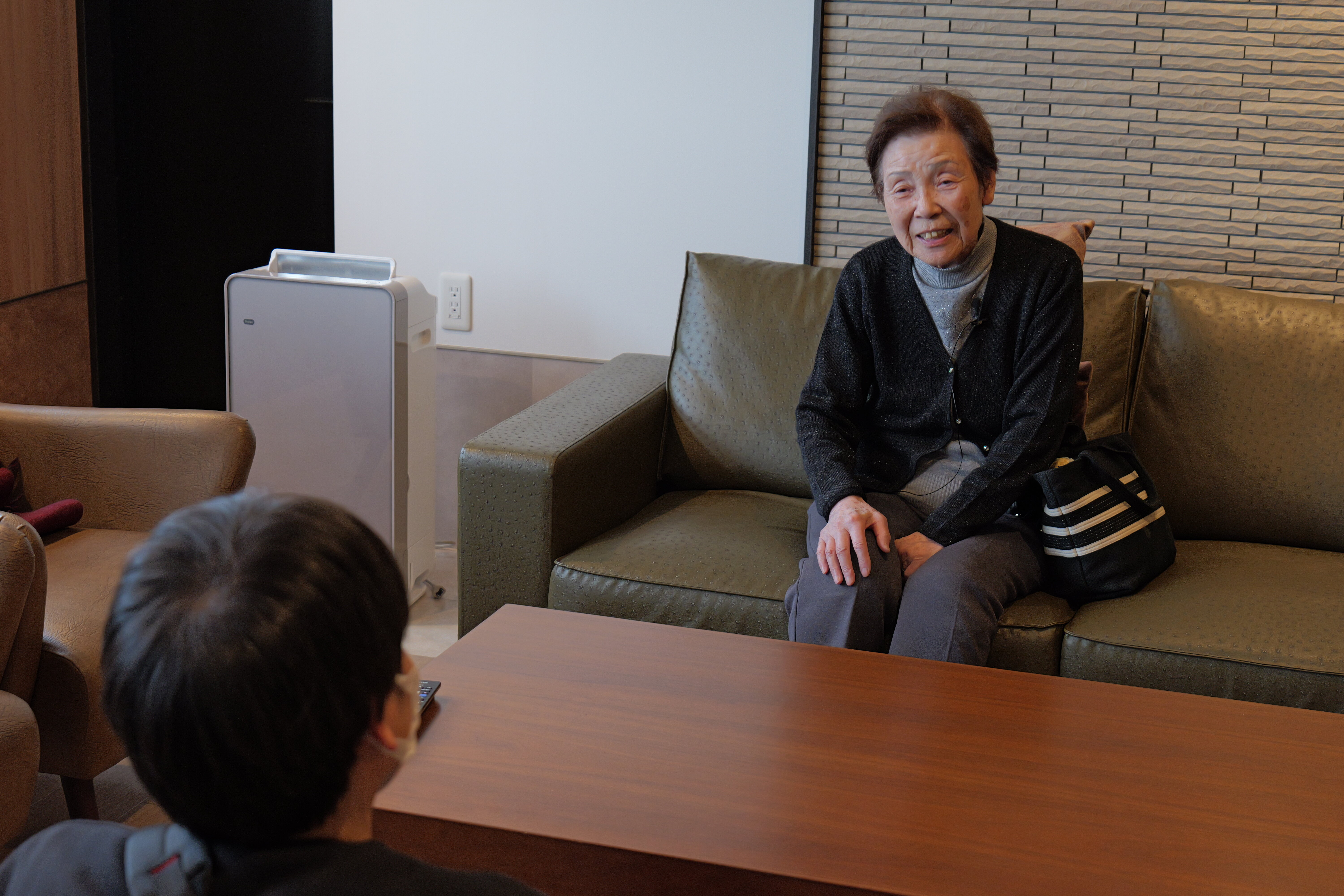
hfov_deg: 33.4
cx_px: 672
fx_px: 2240
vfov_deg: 22.6
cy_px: 448
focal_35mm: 60
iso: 1250
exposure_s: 1/60
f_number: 5.6
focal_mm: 60
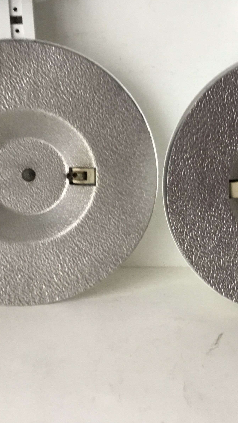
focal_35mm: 46
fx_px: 516
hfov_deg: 25.8
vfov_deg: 44.6
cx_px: 167
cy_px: 215
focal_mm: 3.3
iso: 64
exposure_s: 1/33
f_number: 2.4
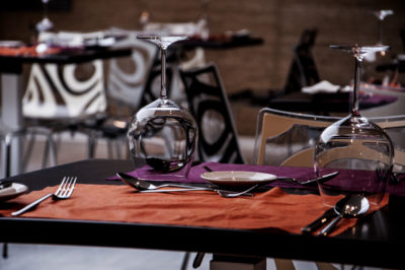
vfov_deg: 8.7
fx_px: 1770
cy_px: 135
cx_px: 202
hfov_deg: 13.1
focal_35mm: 158
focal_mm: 105
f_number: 5.6
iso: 250
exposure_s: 1/25
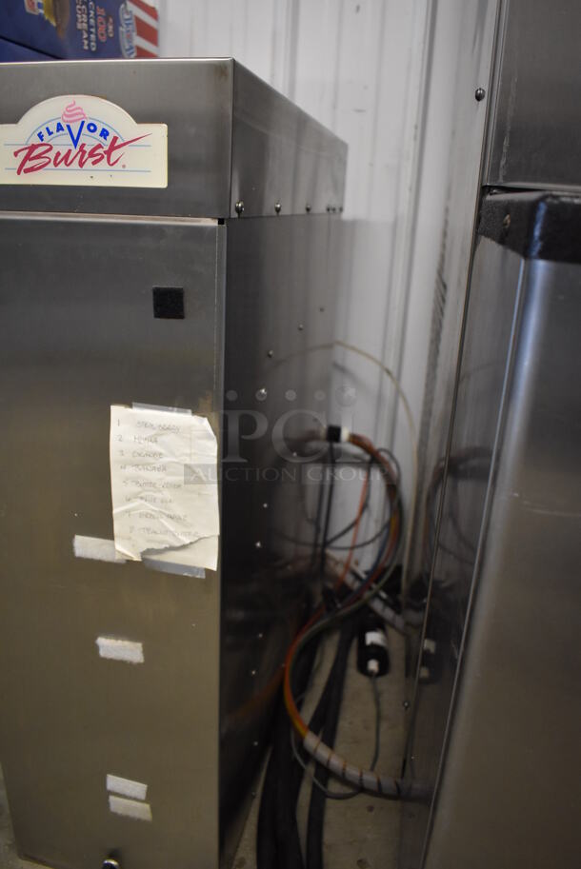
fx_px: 653
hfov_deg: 48.0
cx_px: 290
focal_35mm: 27
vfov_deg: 67.3
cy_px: 434
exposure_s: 1/125
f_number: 3.5
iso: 2000
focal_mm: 18
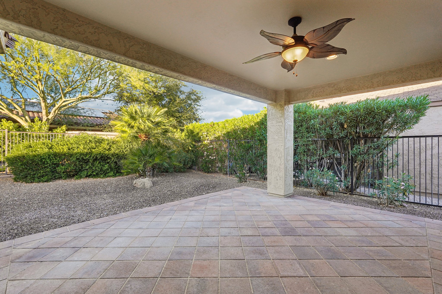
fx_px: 196
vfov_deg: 73.7
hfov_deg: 96.7
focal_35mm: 16
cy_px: 147
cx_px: 221
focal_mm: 16
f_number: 8
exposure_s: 1/50
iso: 400
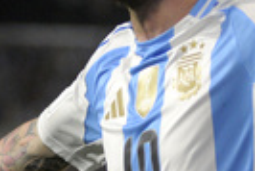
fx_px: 3948
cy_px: 70
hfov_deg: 3.7
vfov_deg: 2.5
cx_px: 155
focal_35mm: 557
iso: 1600
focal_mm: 105
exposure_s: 1/1250
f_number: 2.8
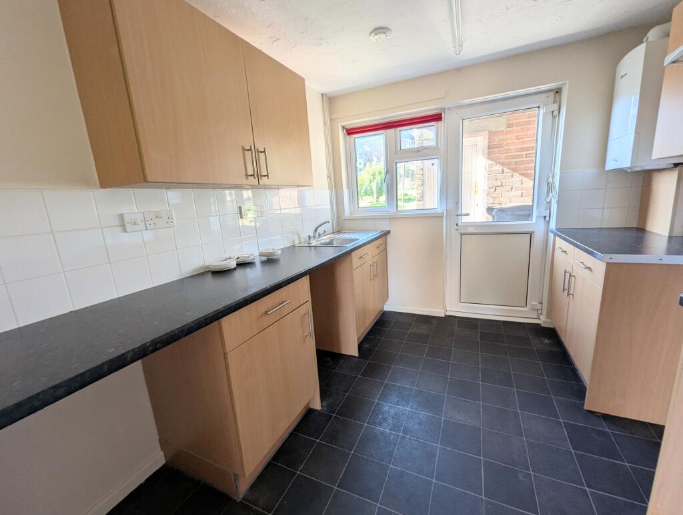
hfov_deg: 106.1
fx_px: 257
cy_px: 258
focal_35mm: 13
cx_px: 342
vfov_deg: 90.1
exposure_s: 1/54.2
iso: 42
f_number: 2.2
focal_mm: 1.95
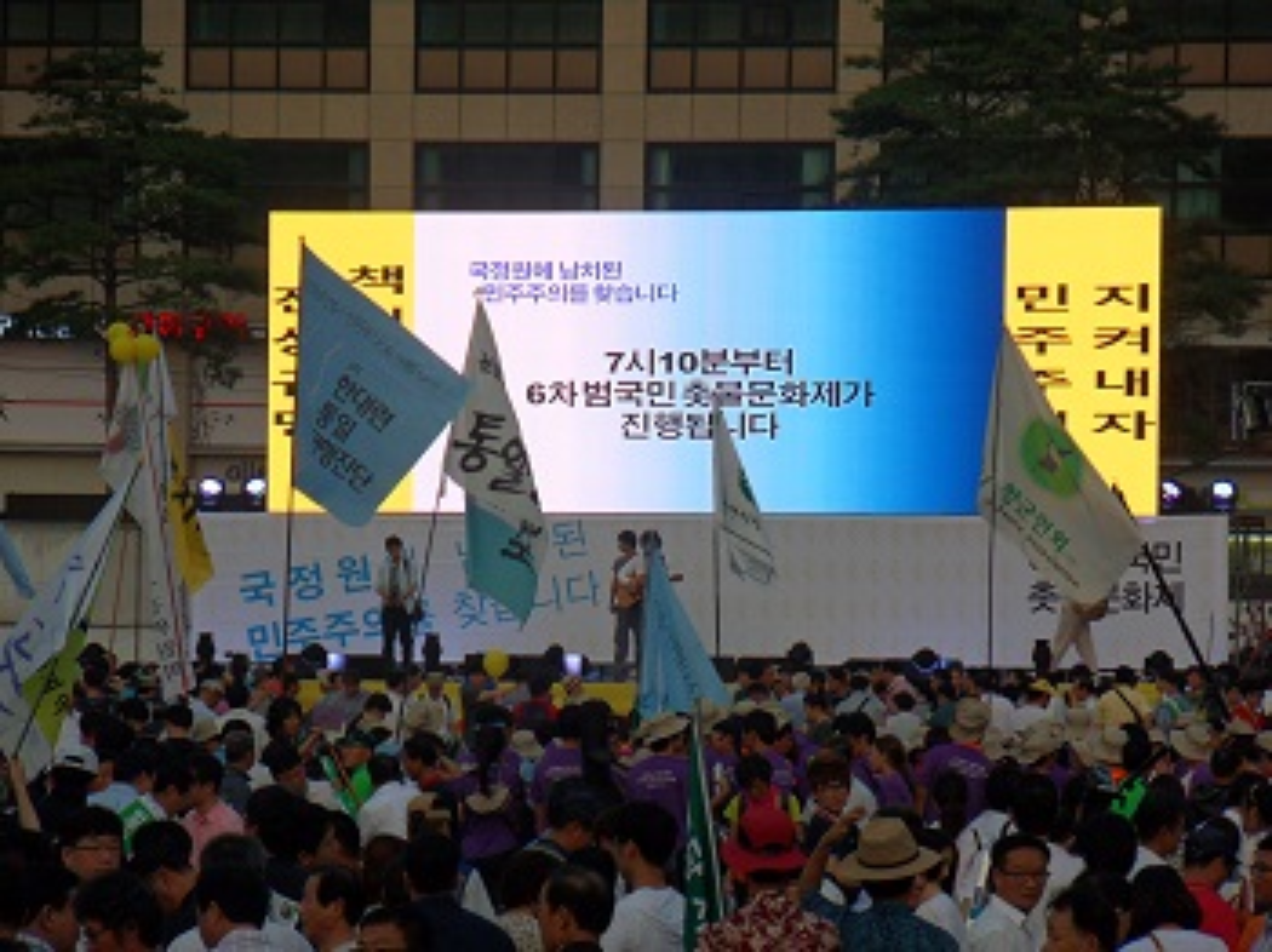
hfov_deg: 8.3
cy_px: 476
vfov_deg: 6.2
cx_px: 636
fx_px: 8813
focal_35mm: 240
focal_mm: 42
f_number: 5.8
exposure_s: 1/125
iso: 80
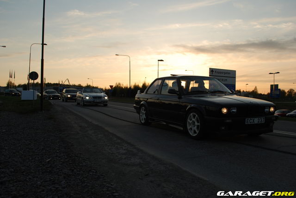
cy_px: 99
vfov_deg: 40.0
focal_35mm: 33
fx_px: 272
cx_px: 148
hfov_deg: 57.2
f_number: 7.1
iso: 100
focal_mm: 22
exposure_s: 1/200
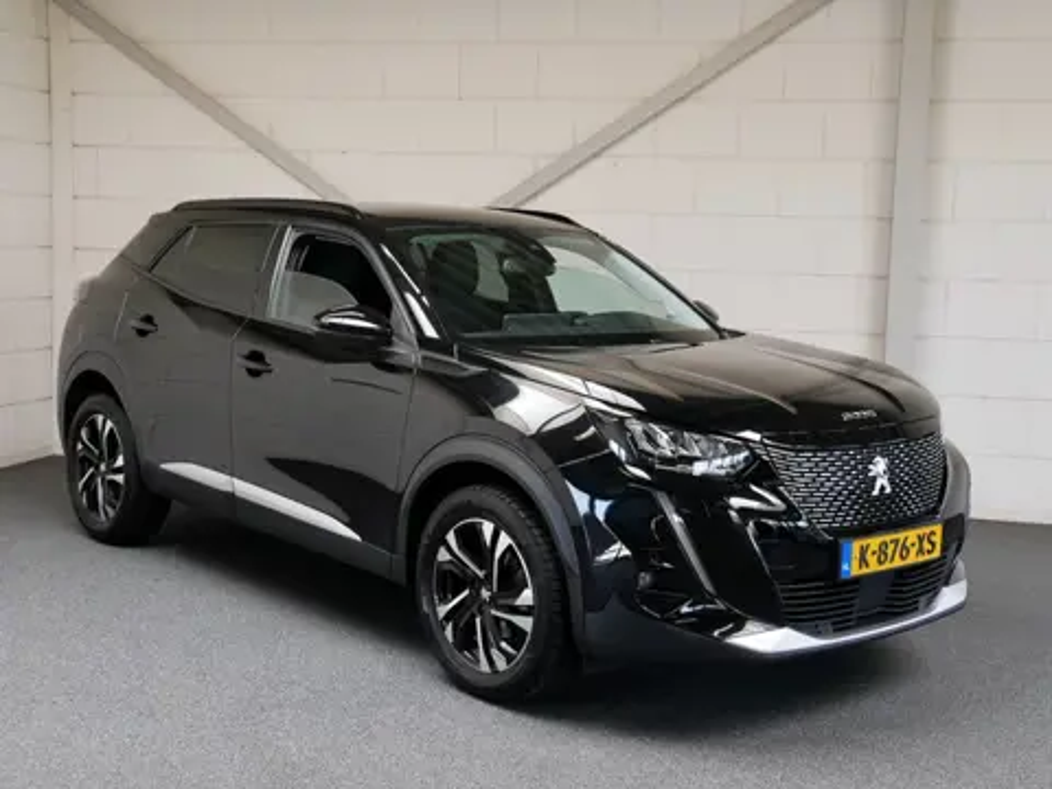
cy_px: 394
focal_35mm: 42
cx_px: 526
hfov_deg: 44.8
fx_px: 1276
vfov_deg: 34.3
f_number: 4
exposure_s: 1/60
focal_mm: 21
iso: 320
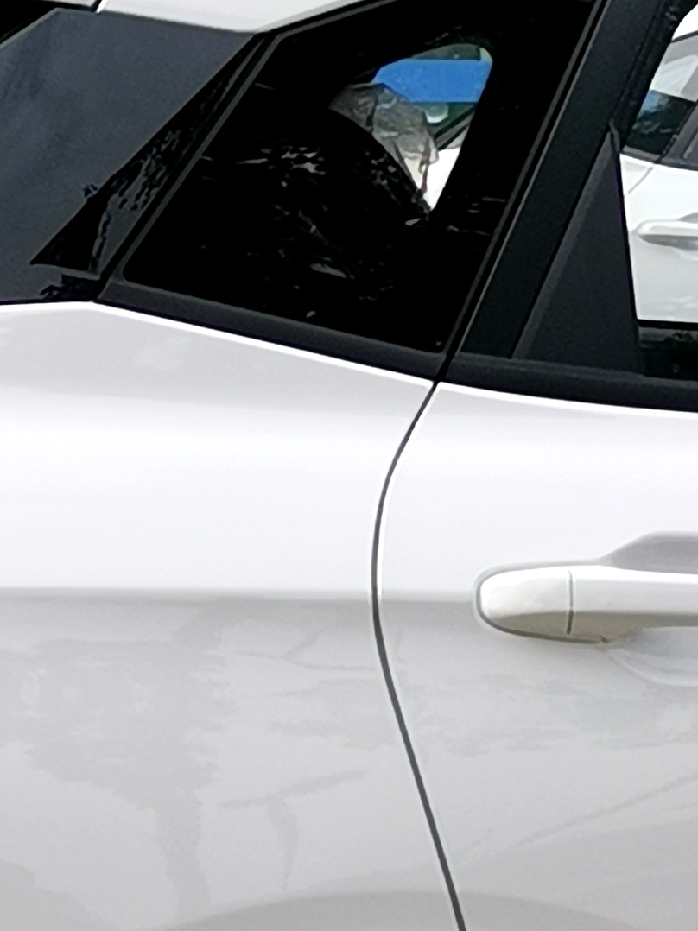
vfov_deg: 10.3
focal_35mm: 193
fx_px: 5191
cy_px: 518
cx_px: -41
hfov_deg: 7.6
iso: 50
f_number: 1.8
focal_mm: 4.75
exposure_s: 1/1372
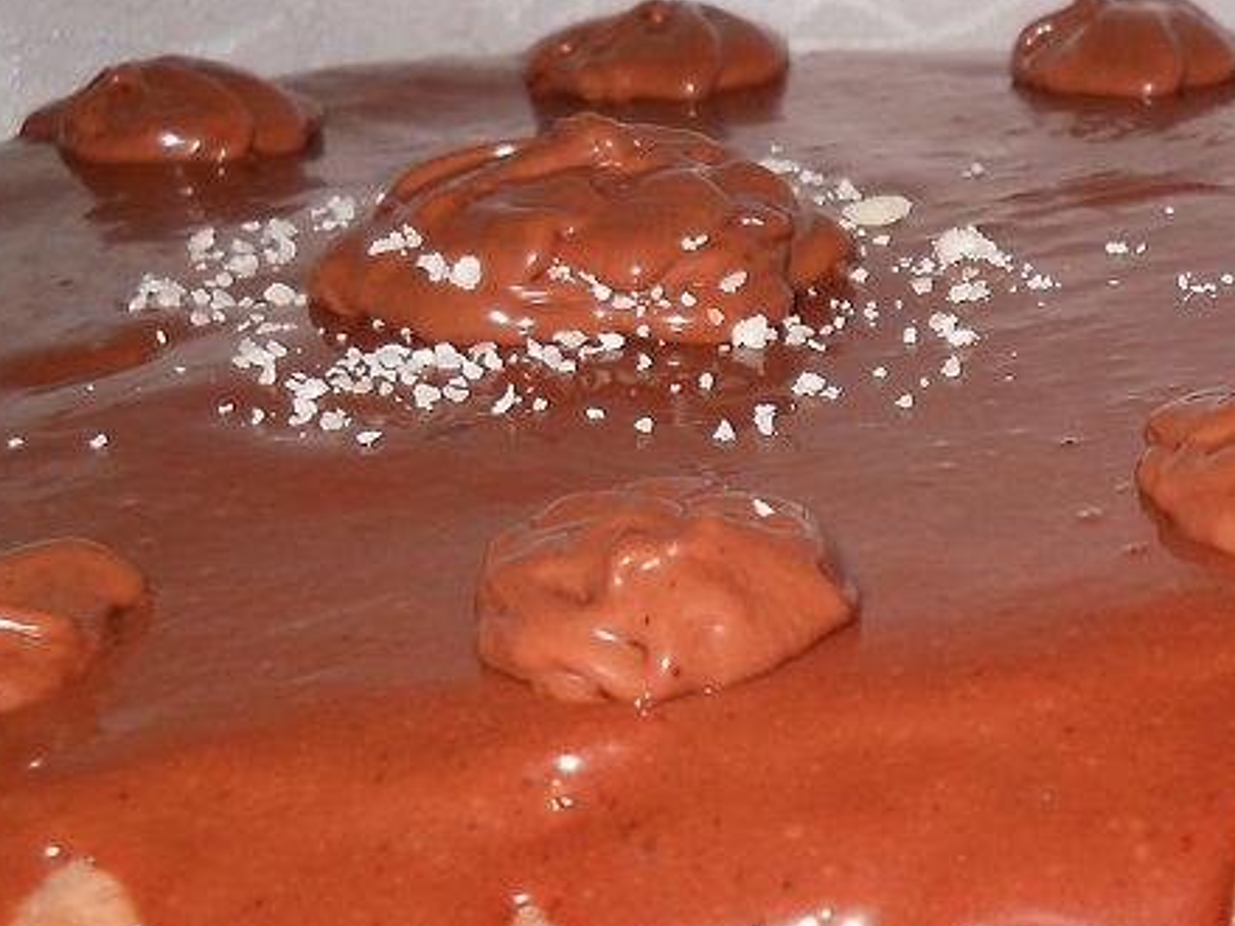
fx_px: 3318
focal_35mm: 93
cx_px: 1183
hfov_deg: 20.5
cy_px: 537
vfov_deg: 15.9
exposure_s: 1/30
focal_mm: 6.72
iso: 80
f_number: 5.5
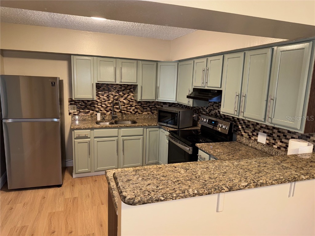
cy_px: 118
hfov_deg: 71.6
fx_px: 218
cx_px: 158
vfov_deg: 56.8
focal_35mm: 24
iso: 80
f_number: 1.78
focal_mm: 6.76
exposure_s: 1/22
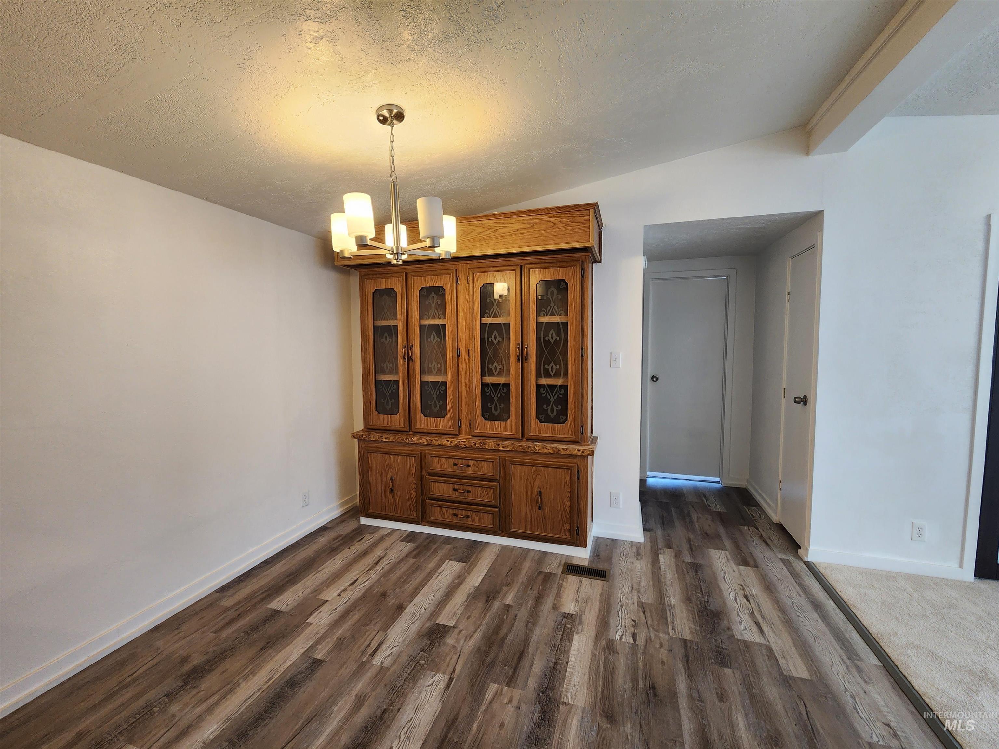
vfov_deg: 89.9
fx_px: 375
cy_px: 374
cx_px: 500
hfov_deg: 106.2
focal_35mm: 13
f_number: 2.2
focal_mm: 2.2
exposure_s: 1/60
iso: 125
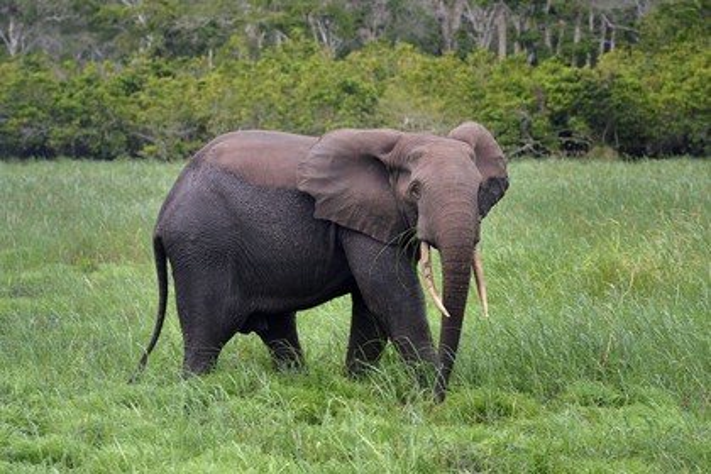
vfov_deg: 6.9
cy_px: 237
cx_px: 356
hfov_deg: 10.3
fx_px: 3950
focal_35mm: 200
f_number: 8
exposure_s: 1/400
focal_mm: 200
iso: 800
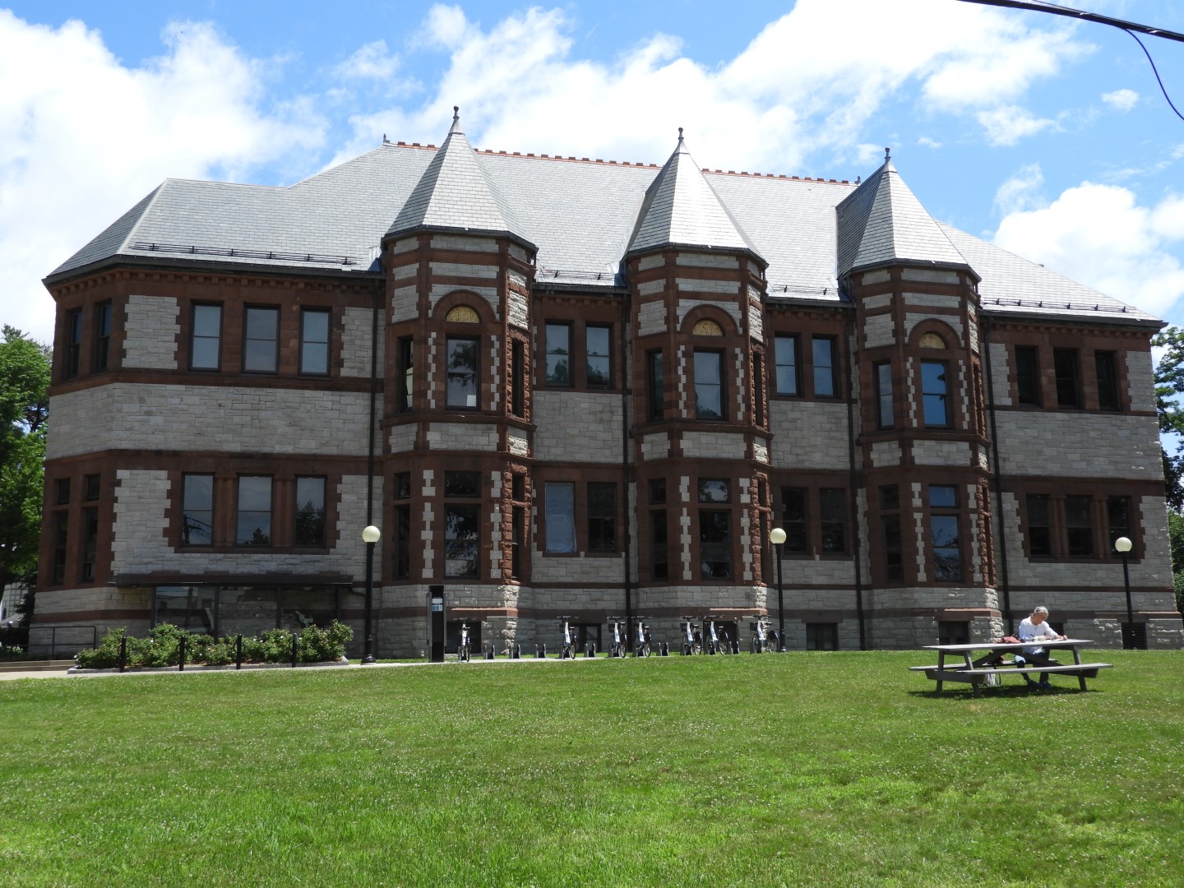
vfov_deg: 40.7
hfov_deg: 52.6
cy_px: 444
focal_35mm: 35
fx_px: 1197
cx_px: 592
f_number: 3.8
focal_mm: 6.3
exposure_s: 1/800
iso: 100
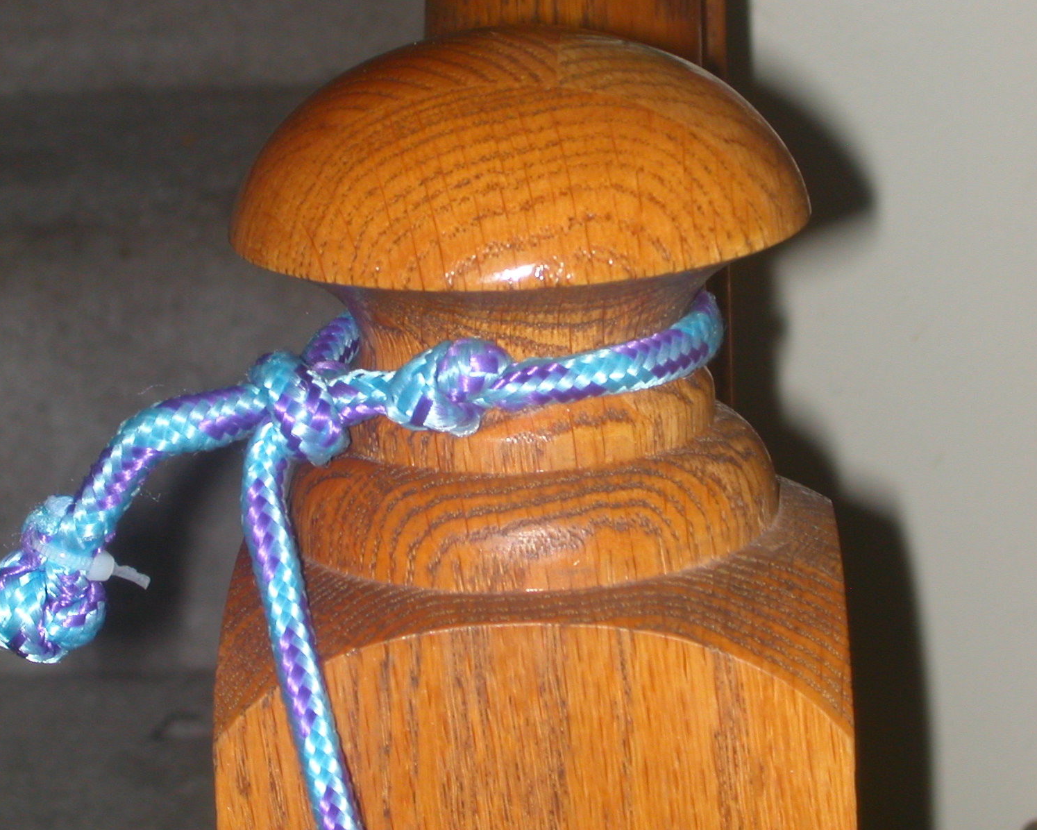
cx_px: 501
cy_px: 415
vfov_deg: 13.3
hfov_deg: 16.6
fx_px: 3561
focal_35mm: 116
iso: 100
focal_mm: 16.8
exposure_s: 1/59.9
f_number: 4.8
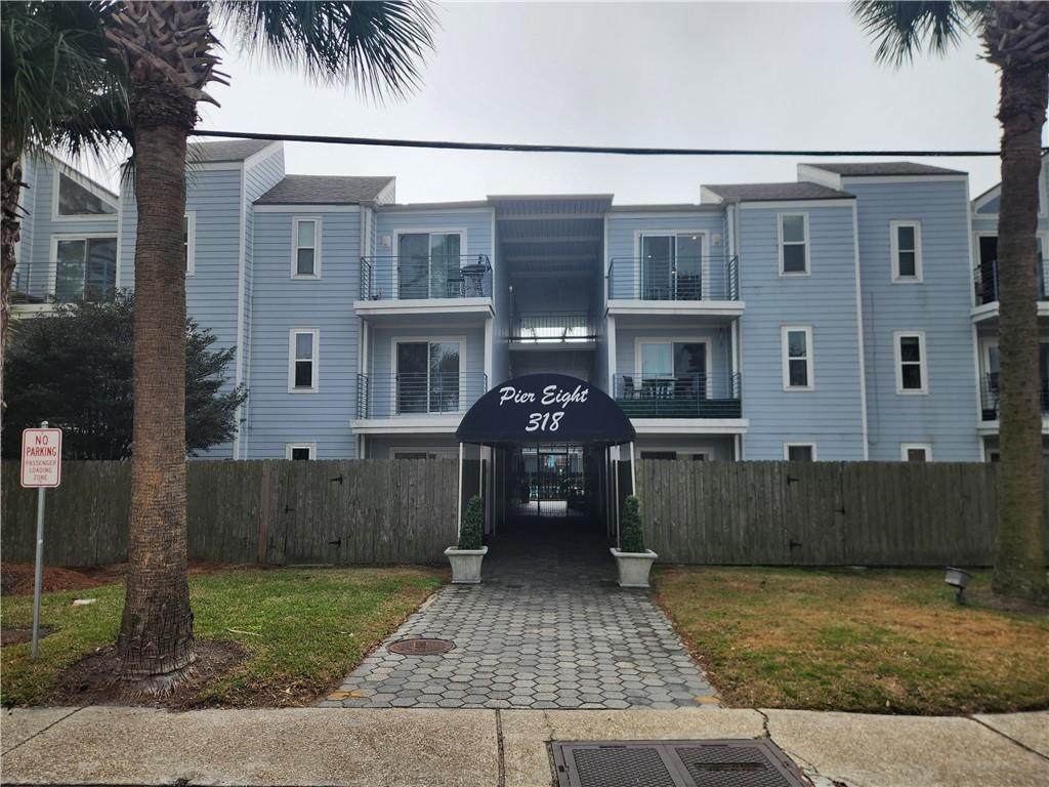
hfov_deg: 73.9
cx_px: 524
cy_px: 394
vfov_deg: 58.9
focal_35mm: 23
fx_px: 697
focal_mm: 5.4
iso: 20
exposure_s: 1/2417
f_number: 1.8
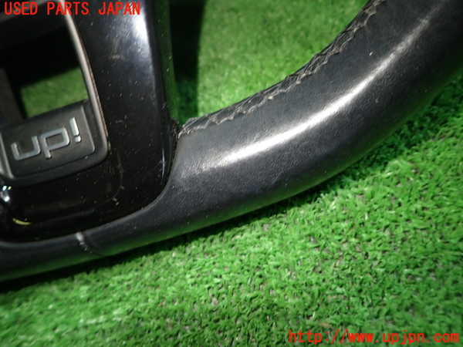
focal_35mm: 25
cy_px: 174
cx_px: 232
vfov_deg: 54.9
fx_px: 334
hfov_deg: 69.4
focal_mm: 4.5
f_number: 2
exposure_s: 1/40
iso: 200
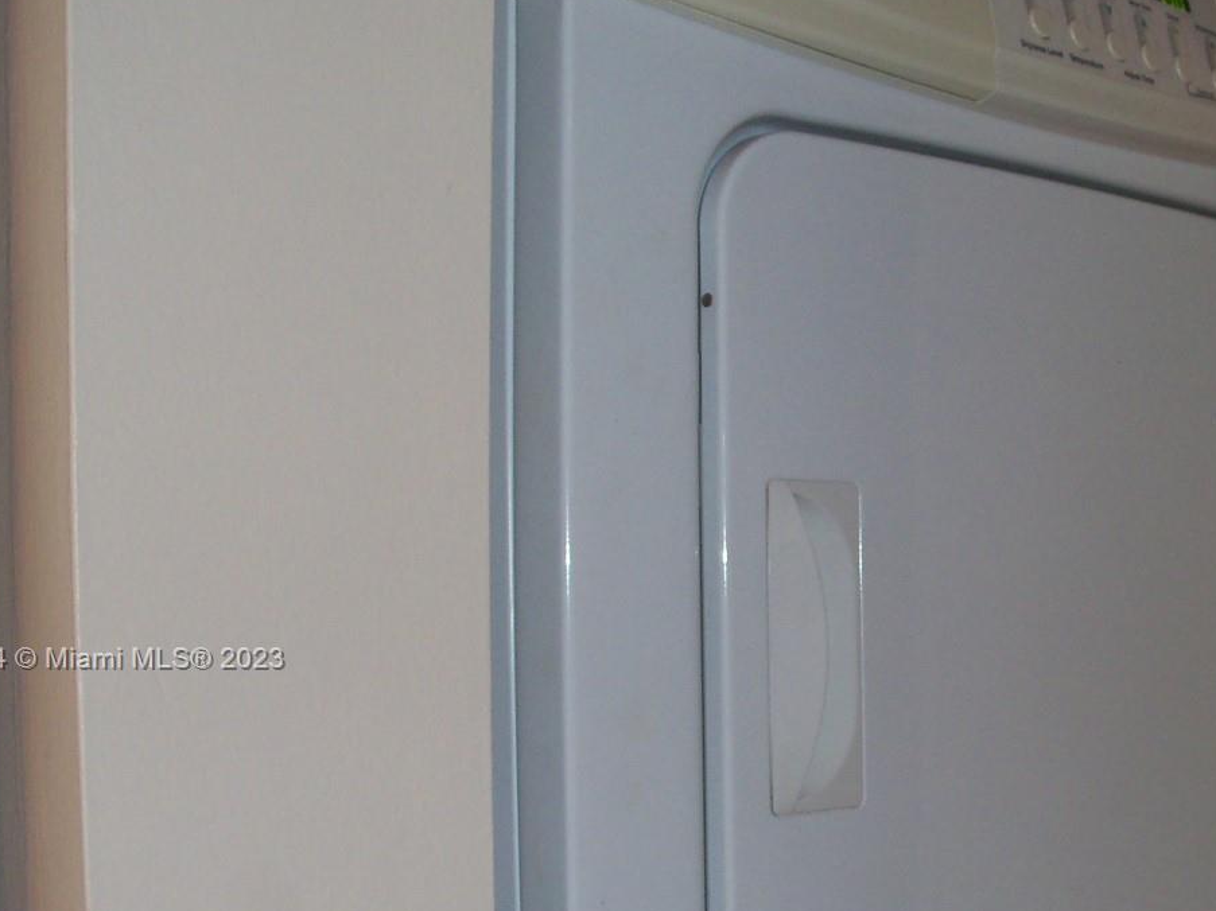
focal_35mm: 62
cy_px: 661
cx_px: 931
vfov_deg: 23.5
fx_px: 2178
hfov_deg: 30.6
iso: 100
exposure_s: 1/30
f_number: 3
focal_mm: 6.3
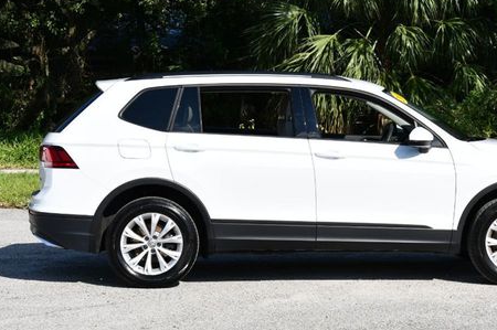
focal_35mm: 111
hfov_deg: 18.4
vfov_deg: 12.3
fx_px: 1531
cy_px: 96
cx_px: 311
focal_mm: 52
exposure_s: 1/320
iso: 100
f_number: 8
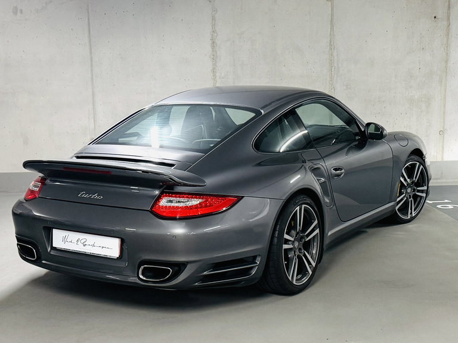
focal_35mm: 24
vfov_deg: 56.8
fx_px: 318
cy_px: 172
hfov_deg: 71.6
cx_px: 229
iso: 250
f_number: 1.78
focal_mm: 6.76
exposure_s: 1/100
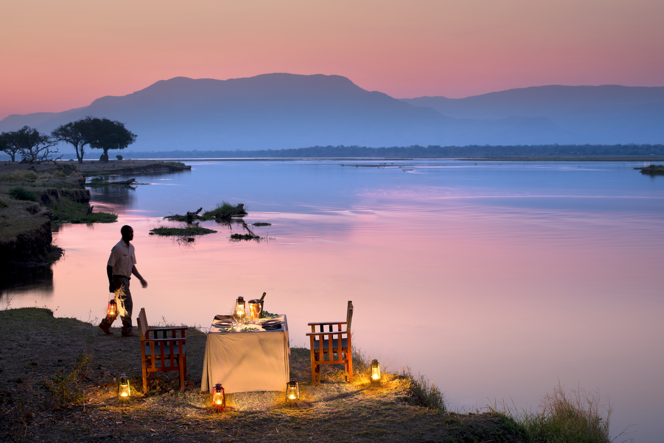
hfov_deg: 39.6
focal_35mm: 50
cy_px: 222
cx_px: 332
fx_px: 922
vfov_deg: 27.0
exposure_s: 2
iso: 200
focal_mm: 50
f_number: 8
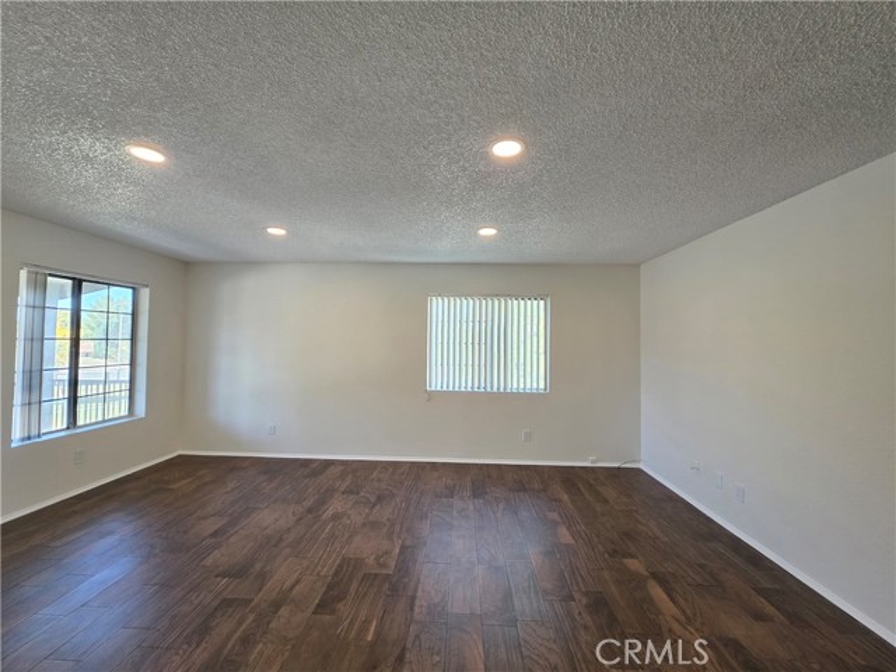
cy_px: 336
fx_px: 336
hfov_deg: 106.2
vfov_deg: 89.9
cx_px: 448
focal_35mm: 13
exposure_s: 1/120
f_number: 1.9
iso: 200
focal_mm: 2.2
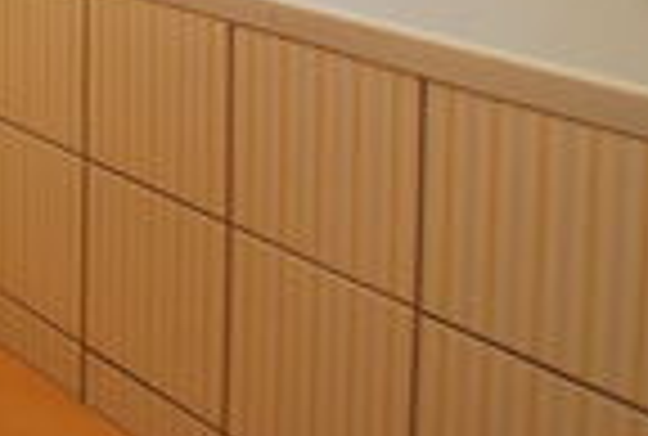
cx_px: -180
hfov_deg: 30.6
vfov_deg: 20.7
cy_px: -281
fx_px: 939
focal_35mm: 52
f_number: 11
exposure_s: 1/1.6
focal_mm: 10
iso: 800
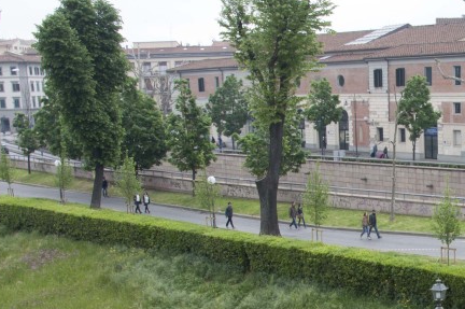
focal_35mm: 64
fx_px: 826
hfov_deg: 29.4
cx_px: 466
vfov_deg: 20.7
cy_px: 287
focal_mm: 18
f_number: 10
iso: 320
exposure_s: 1/320
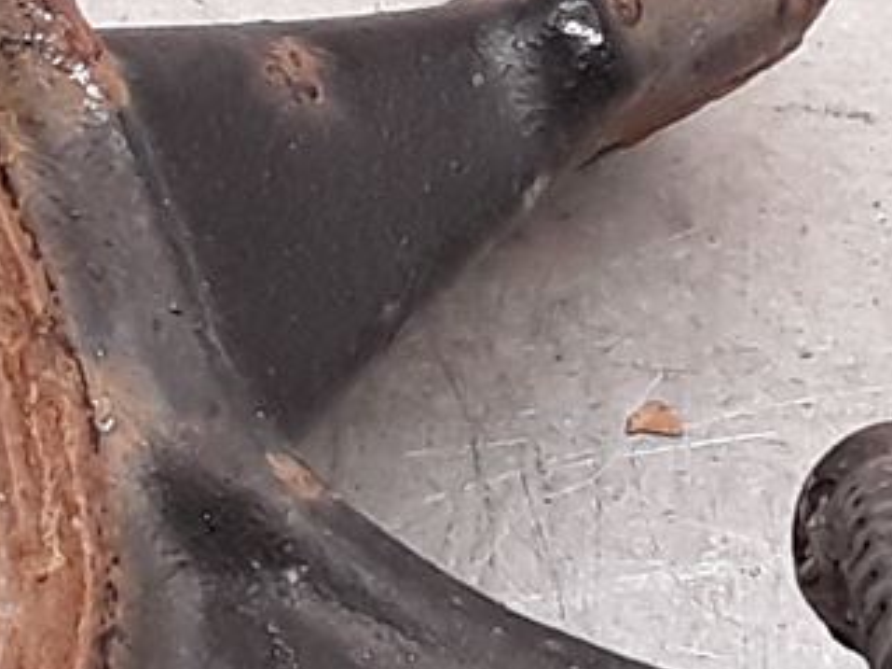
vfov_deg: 8.2
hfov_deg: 11.0
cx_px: 377
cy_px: 467
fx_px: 4637
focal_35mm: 180
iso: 64
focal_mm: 2.91
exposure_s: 1/50
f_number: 1.9
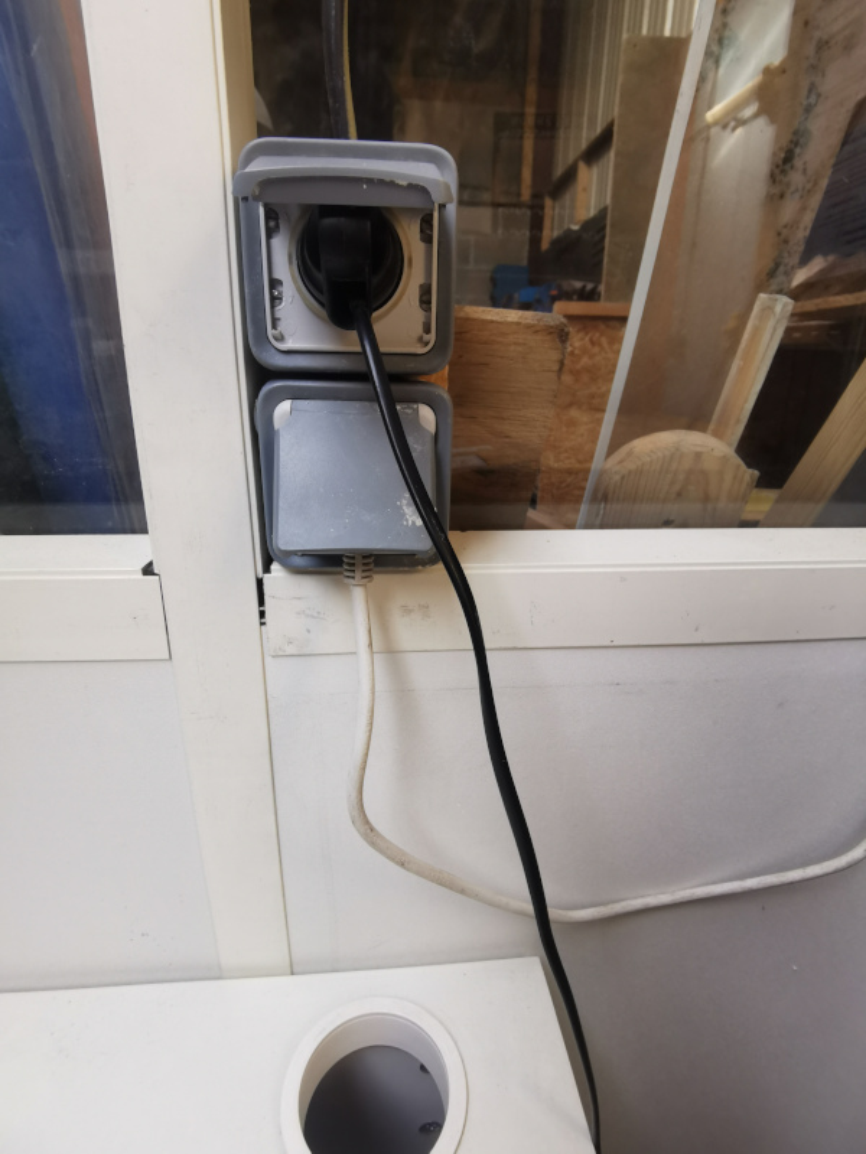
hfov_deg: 74.7
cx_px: 433
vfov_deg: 91.0
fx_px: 567
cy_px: 577
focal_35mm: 17
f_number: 2.2
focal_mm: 2.26
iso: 125
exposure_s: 1/50
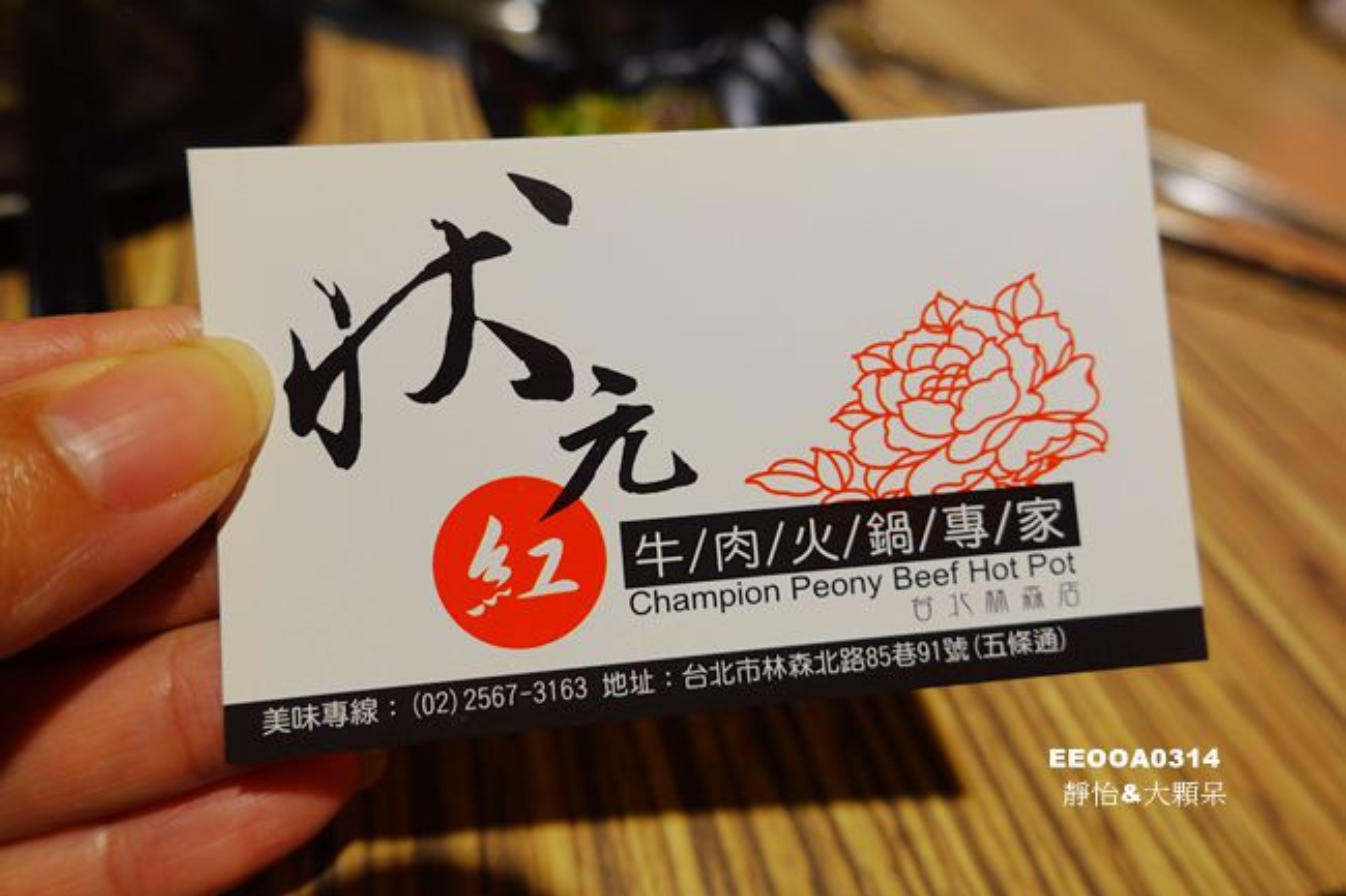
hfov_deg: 73.8
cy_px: 448
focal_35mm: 24
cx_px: 673
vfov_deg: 53.1
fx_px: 897
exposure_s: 1/80
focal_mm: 8.8
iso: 125
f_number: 2.8
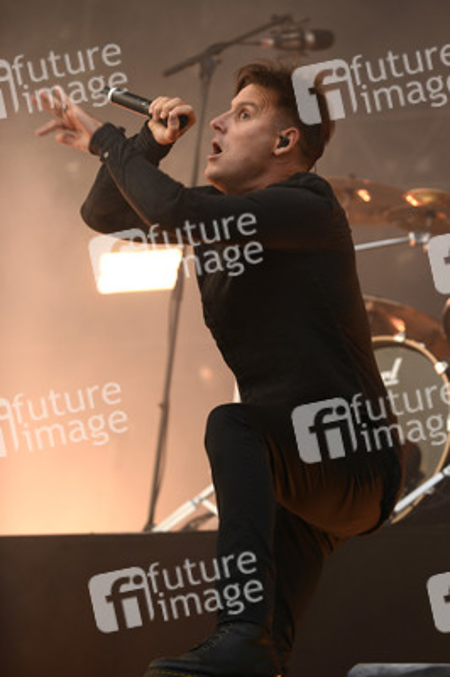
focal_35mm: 150
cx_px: 225
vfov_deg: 13.7
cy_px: 338
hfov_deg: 9.1
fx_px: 2817
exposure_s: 1/320
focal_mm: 150
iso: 320
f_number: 3.5
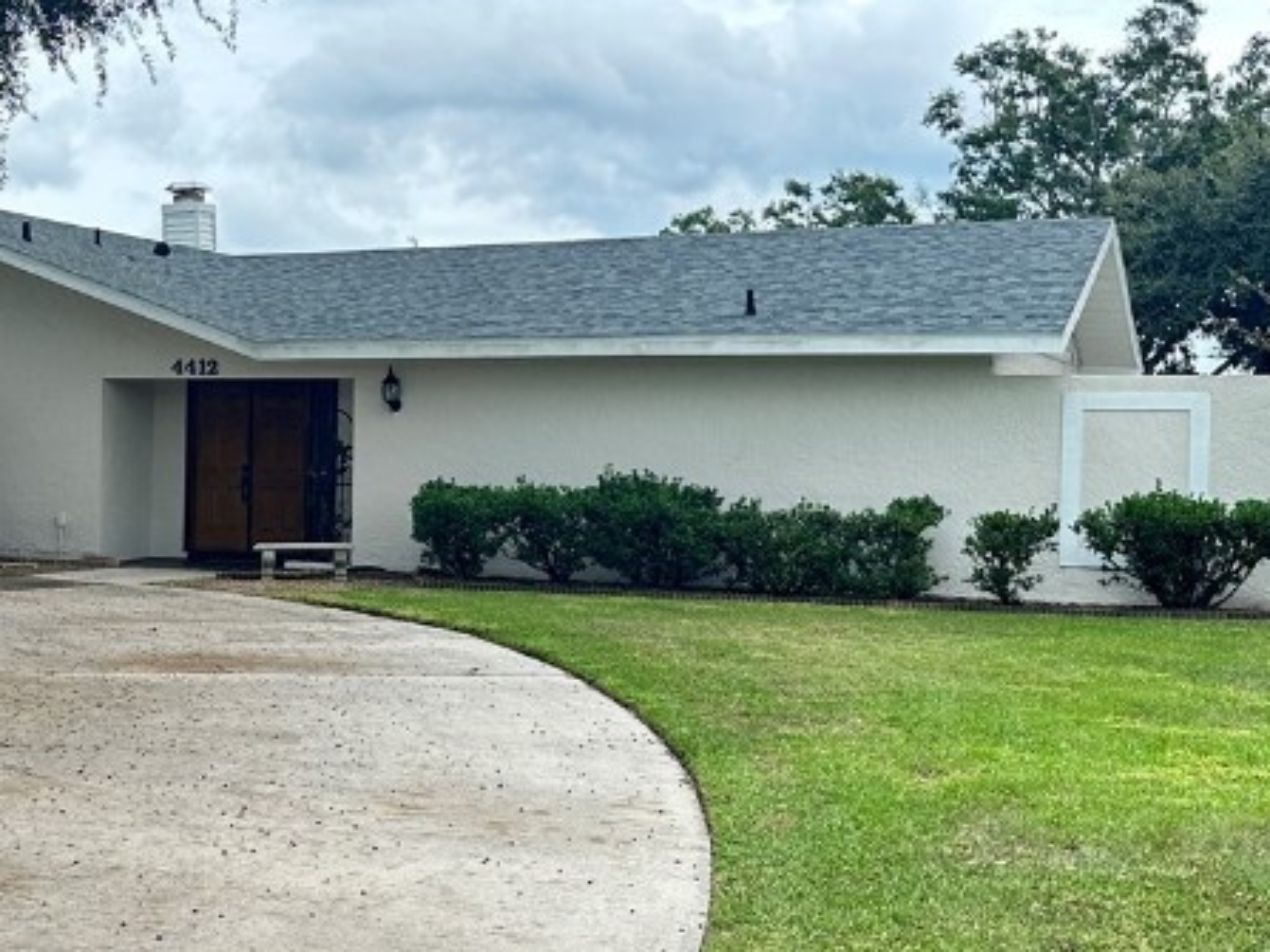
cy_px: 463
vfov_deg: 26.5
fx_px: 2017
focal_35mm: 55
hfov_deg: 33.3
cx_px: 153
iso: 80
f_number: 1.78
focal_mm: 6.86
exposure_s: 1/1029
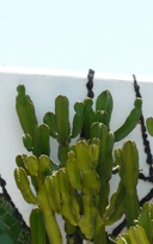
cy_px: 368
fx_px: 1783
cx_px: 263
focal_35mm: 268
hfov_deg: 4.9
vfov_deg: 7.7
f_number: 5.6
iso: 100
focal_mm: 12.9
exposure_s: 1/250
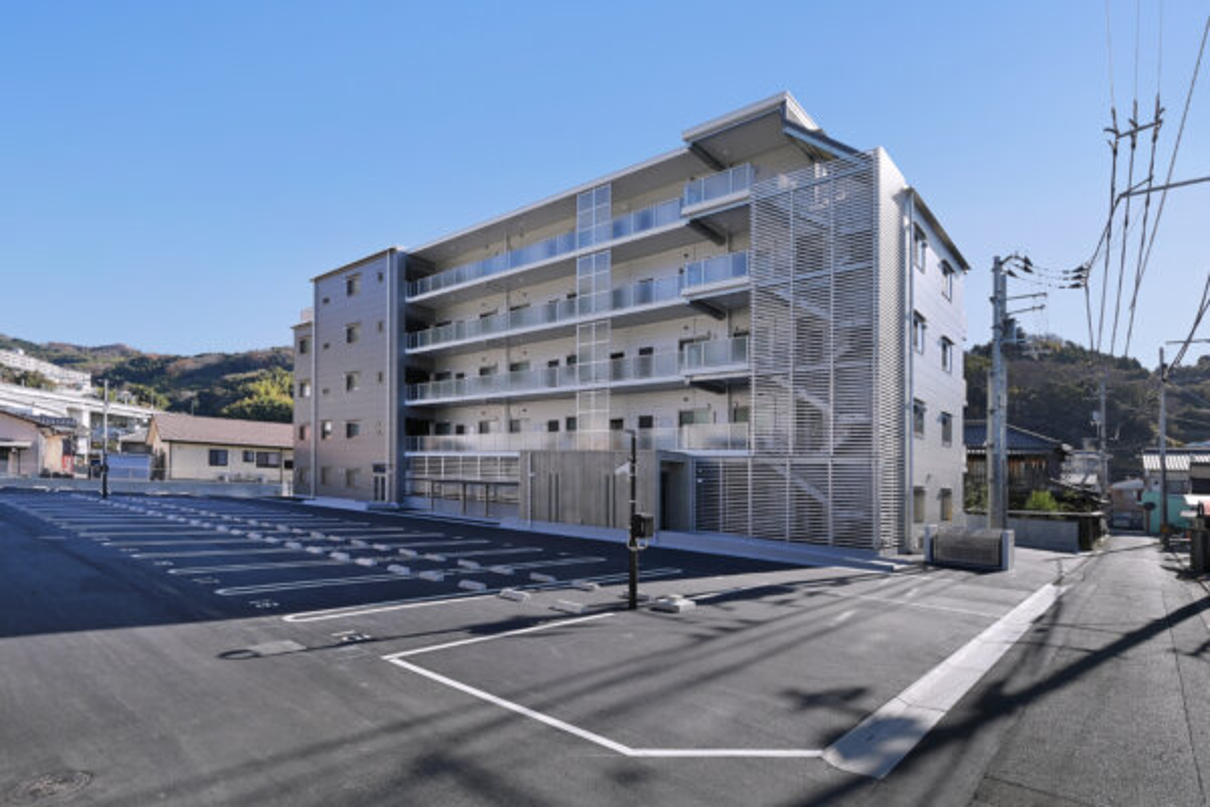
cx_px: 605
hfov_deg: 104.3
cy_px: 404
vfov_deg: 81.2
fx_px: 471
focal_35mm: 14
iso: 125
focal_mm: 14
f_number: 9
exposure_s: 1/800
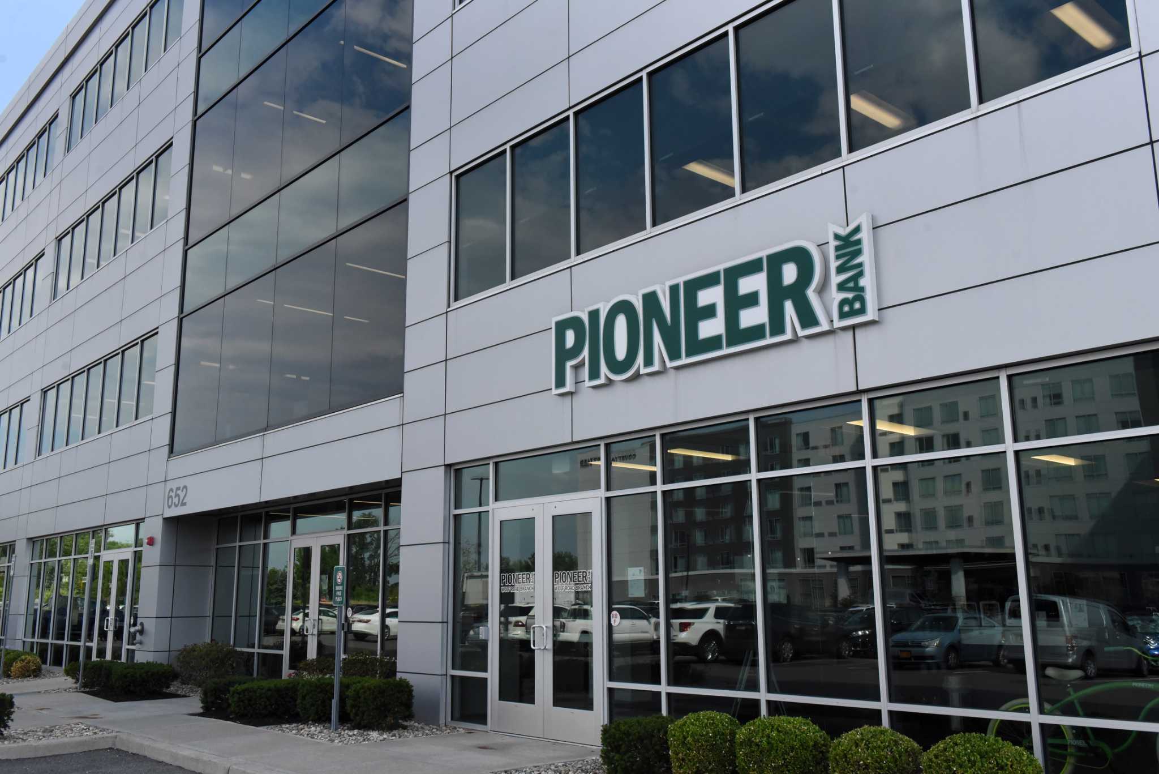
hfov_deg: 58.7
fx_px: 1031
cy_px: 387
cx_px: 580
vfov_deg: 41.1
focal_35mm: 32
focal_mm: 32
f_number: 9
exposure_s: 1/4000
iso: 3200
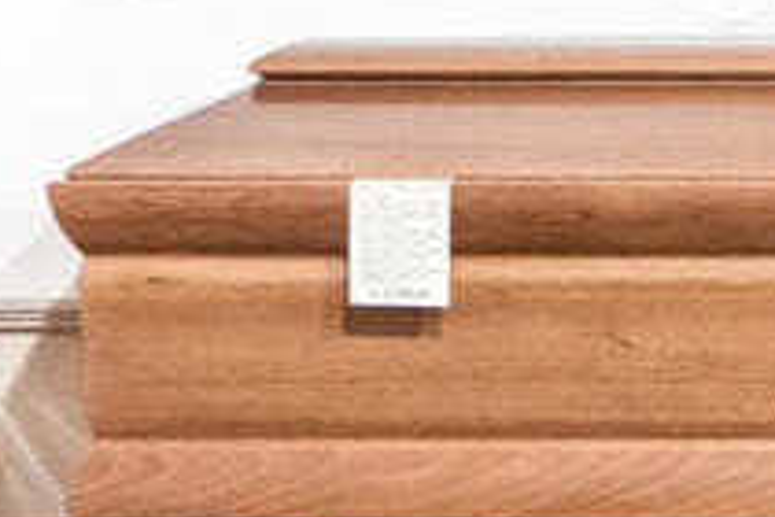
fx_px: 3982
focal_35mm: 185
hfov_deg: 10.8
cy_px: 864
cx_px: 1092
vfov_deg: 7.3
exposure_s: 1/60
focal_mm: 19.6
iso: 1600
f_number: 3.6
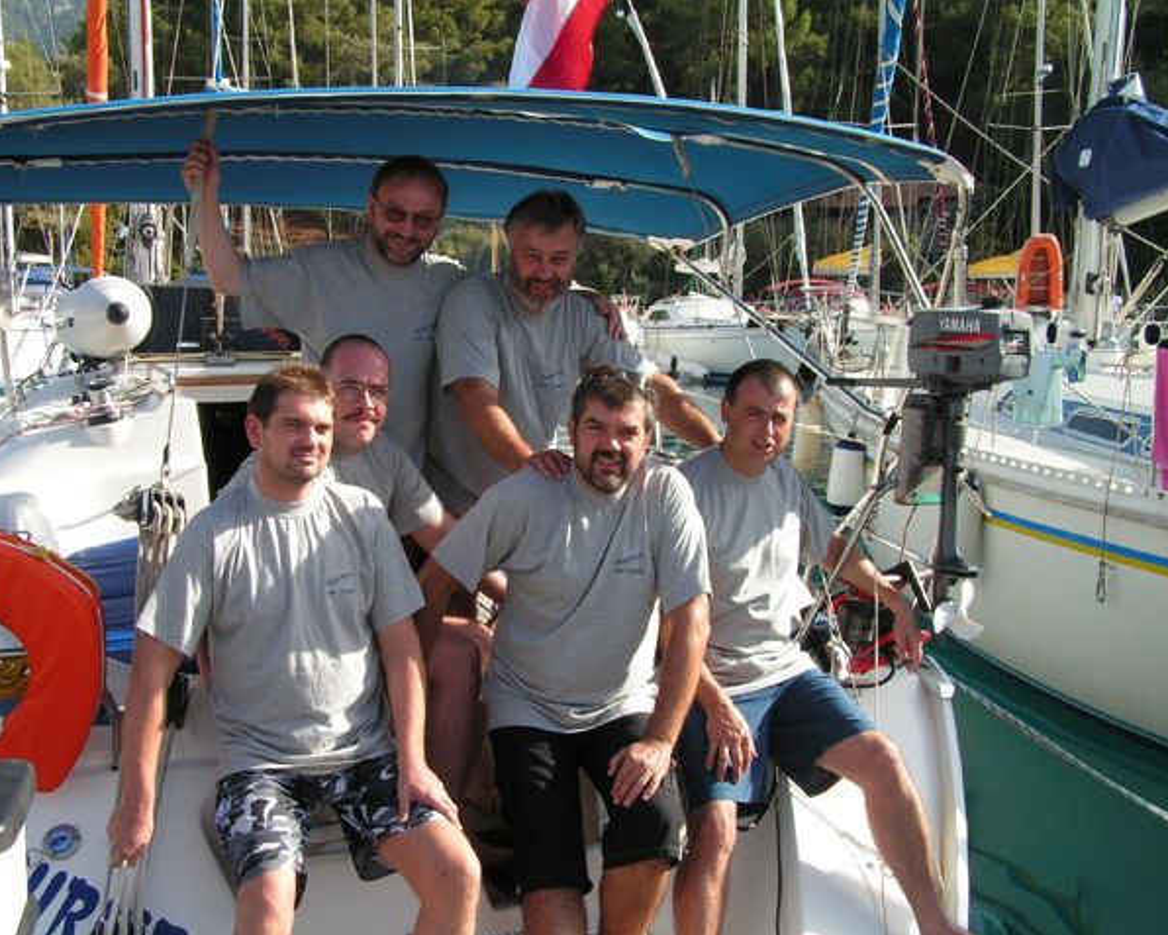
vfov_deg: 34.9
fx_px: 1487
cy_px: 468
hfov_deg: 42.9
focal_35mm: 43
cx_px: 576
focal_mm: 6.8
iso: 50
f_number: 5.6
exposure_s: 1/200
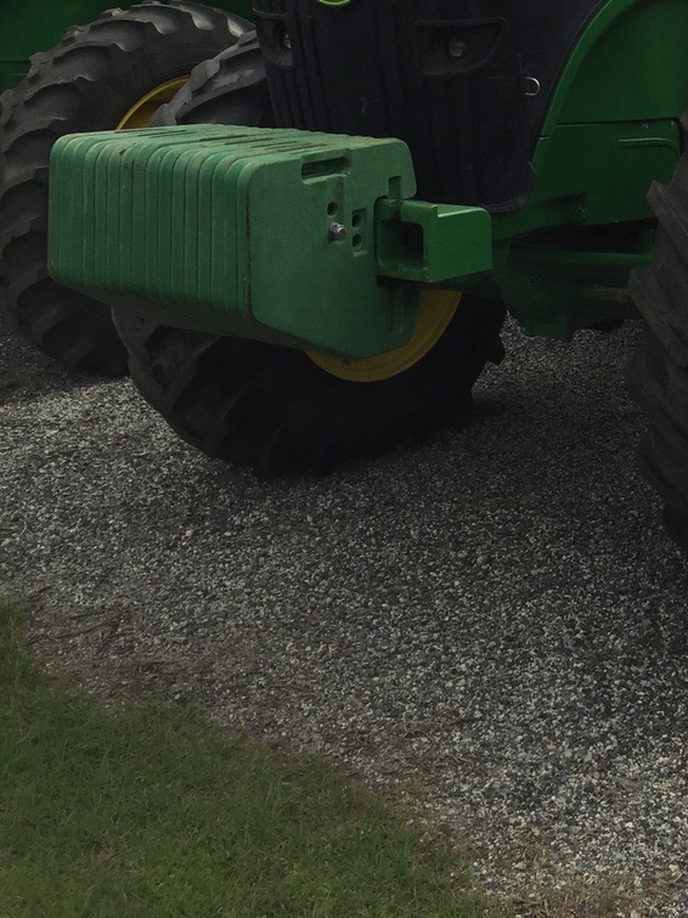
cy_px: 12
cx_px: 694
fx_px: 1564
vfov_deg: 30.5
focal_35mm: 59
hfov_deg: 23.7
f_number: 2.2
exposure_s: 1/1721
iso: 32
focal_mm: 4.15
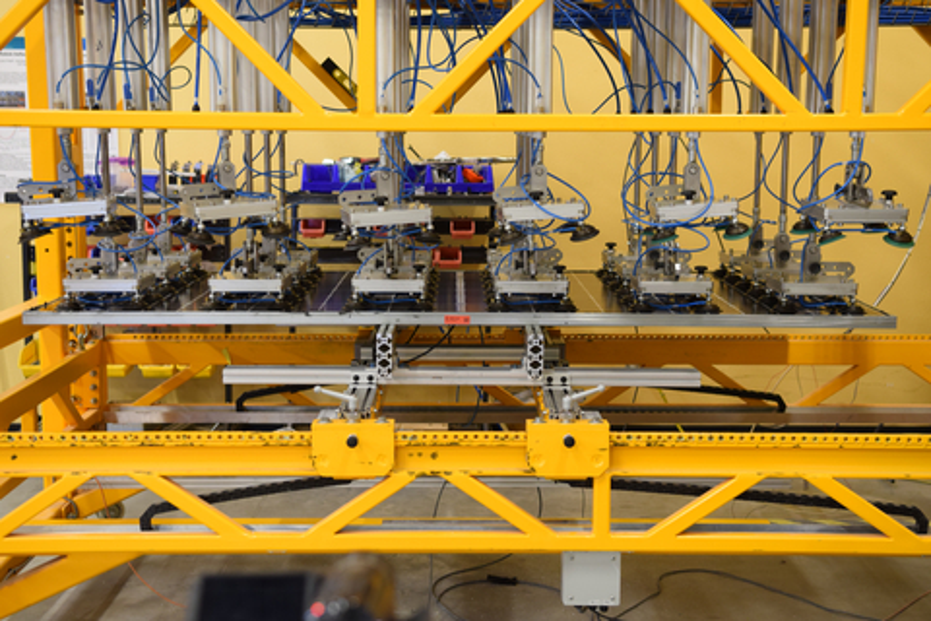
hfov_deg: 37.9
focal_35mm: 52
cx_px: 466
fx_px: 1358
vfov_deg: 25.8
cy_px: 310
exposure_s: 1/60
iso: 800
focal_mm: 35
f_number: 3.5
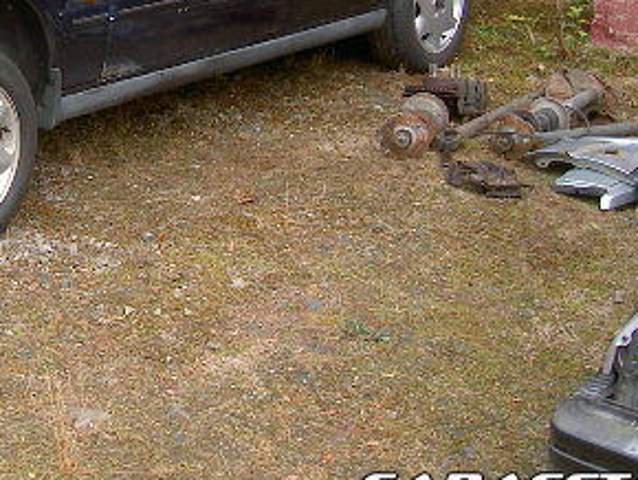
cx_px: 33
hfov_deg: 22.1
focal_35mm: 86
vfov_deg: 16.8
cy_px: -22
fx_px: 1586
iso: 100
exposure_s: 1/38
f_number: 2.8
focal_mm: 8
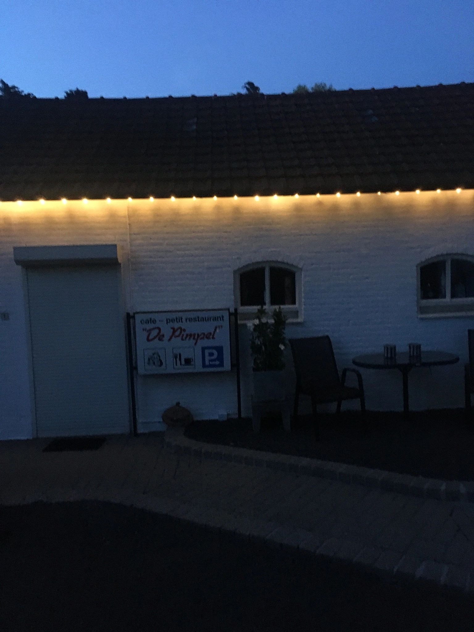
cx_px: 237
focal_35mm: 29
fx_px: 529
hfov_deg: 48.2
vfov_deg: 61.7
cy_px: 316
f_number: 2.2
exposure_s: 1/17
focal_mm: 4.15
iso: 640
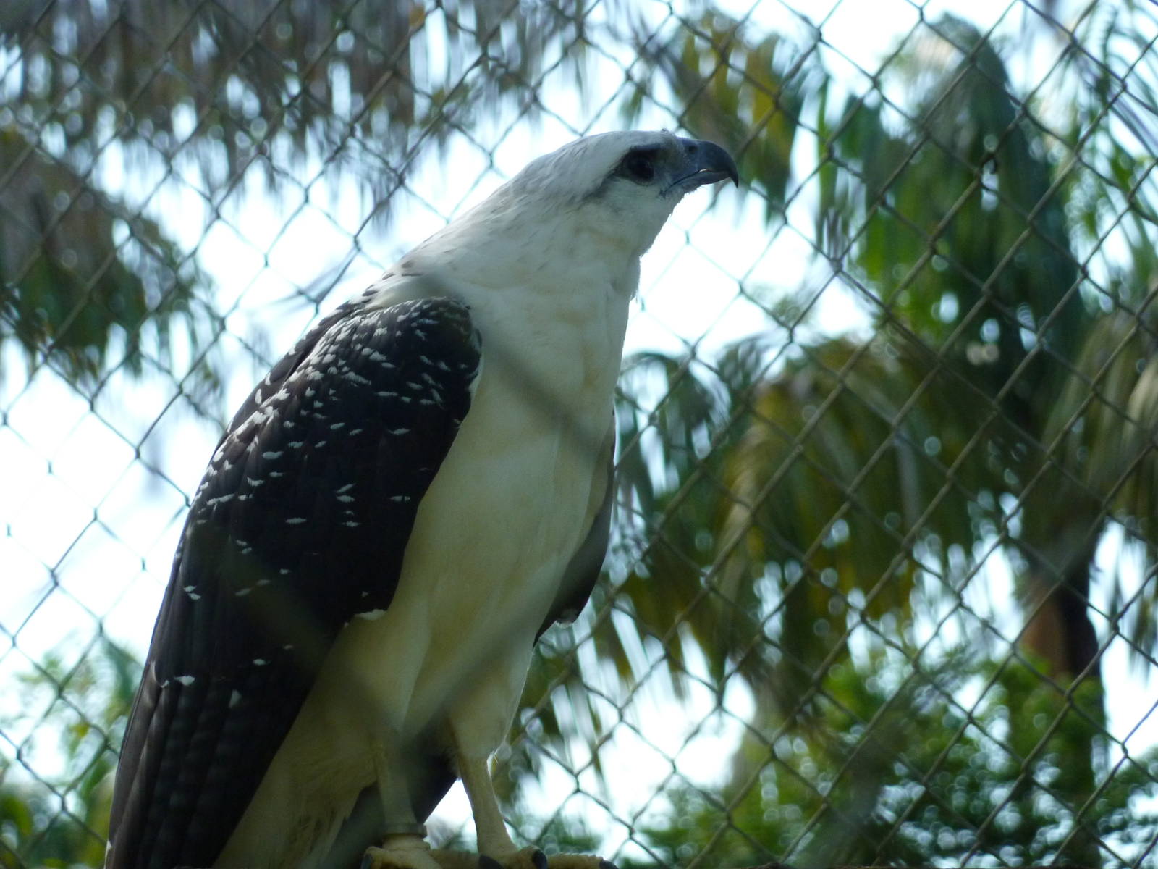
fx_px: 10036
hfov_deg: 6.6
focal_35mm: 300
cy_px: 434
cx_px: 579
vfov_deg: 5.0
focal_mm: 49.2
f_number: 4.9
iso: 250
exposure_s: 1/250
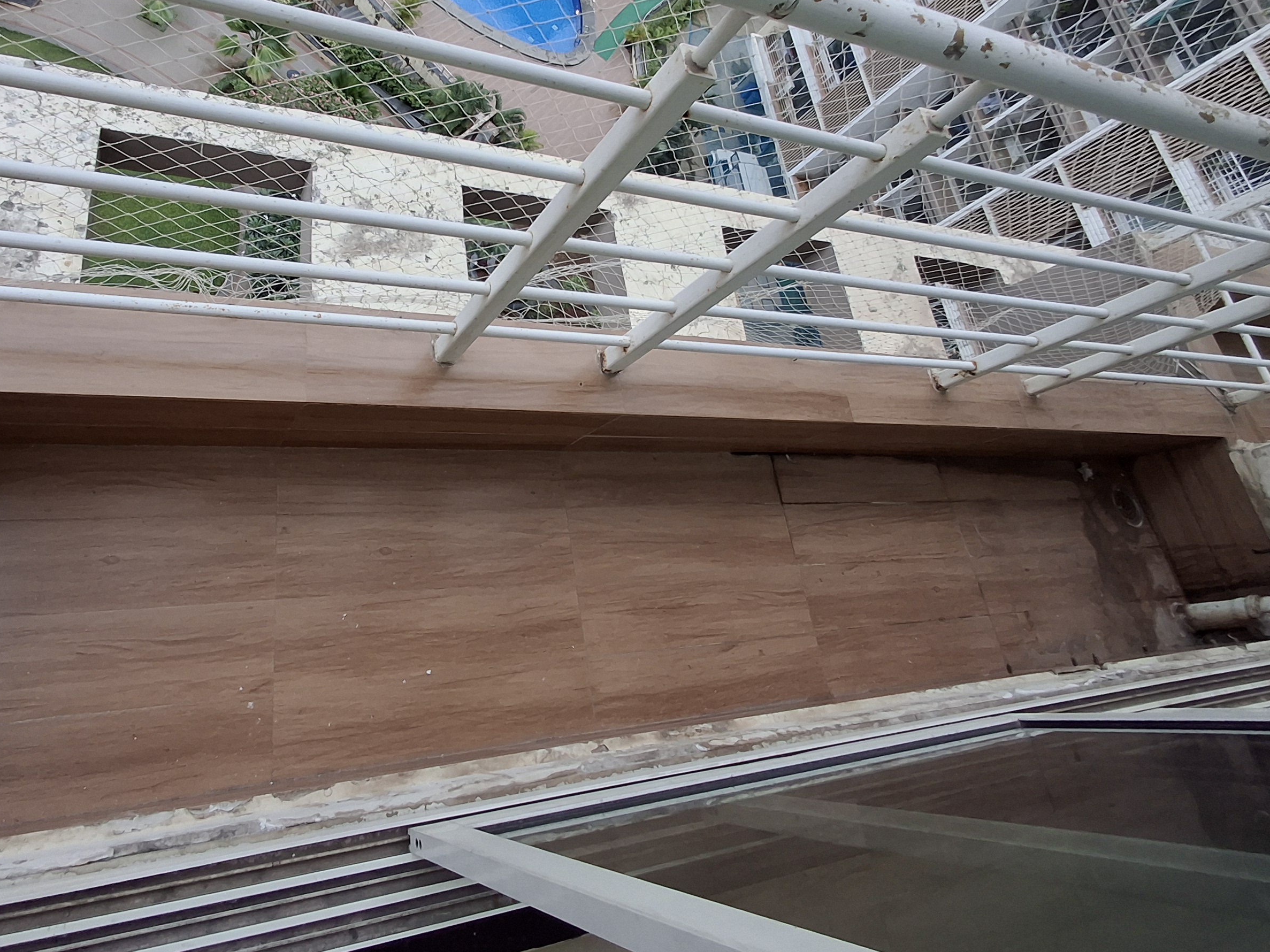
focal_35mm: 22
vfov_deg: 59.7
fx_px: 807
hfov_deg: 75.5
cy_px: 321
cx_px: 508
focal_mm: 1.64
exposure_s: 1/50
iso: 100
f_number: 2.2
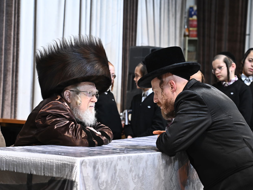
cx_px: 123
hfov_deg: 15.1
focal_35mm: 131
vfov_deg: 11.3
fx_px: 957
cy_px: 95
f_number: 6.3
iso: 2500
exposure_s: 1/160
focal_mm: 120
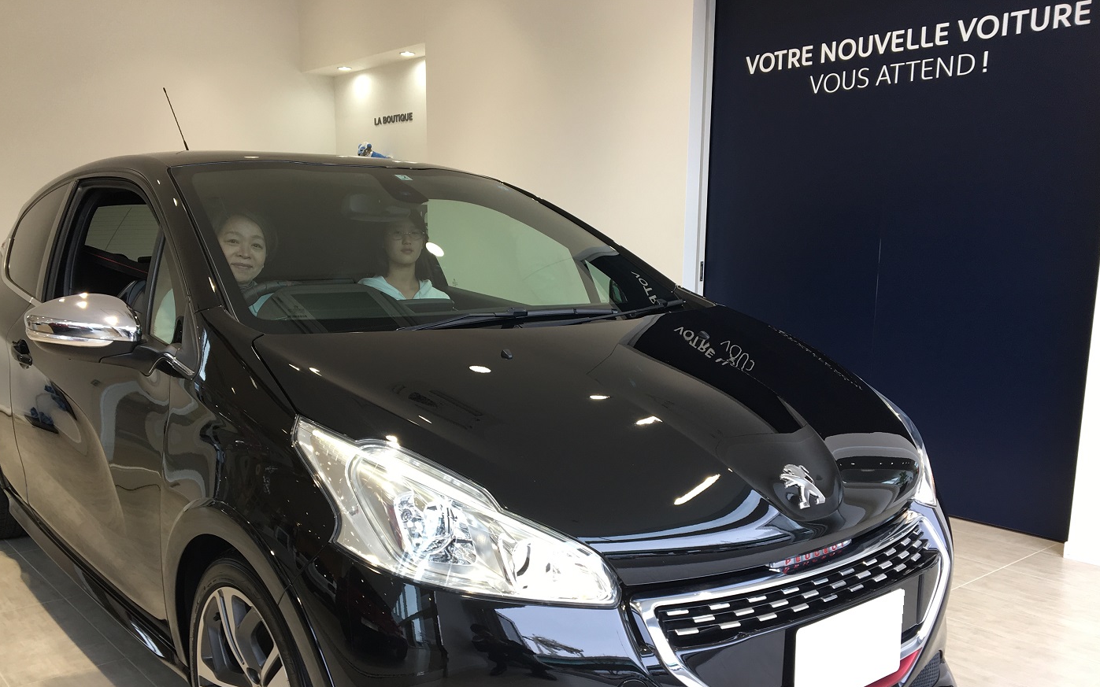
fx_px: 989
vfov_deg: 38.1
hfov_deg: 58.1
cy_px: 428
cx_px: 520
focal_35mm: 33
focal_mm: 4.15
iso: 25
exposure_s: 1/60
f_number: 2.2
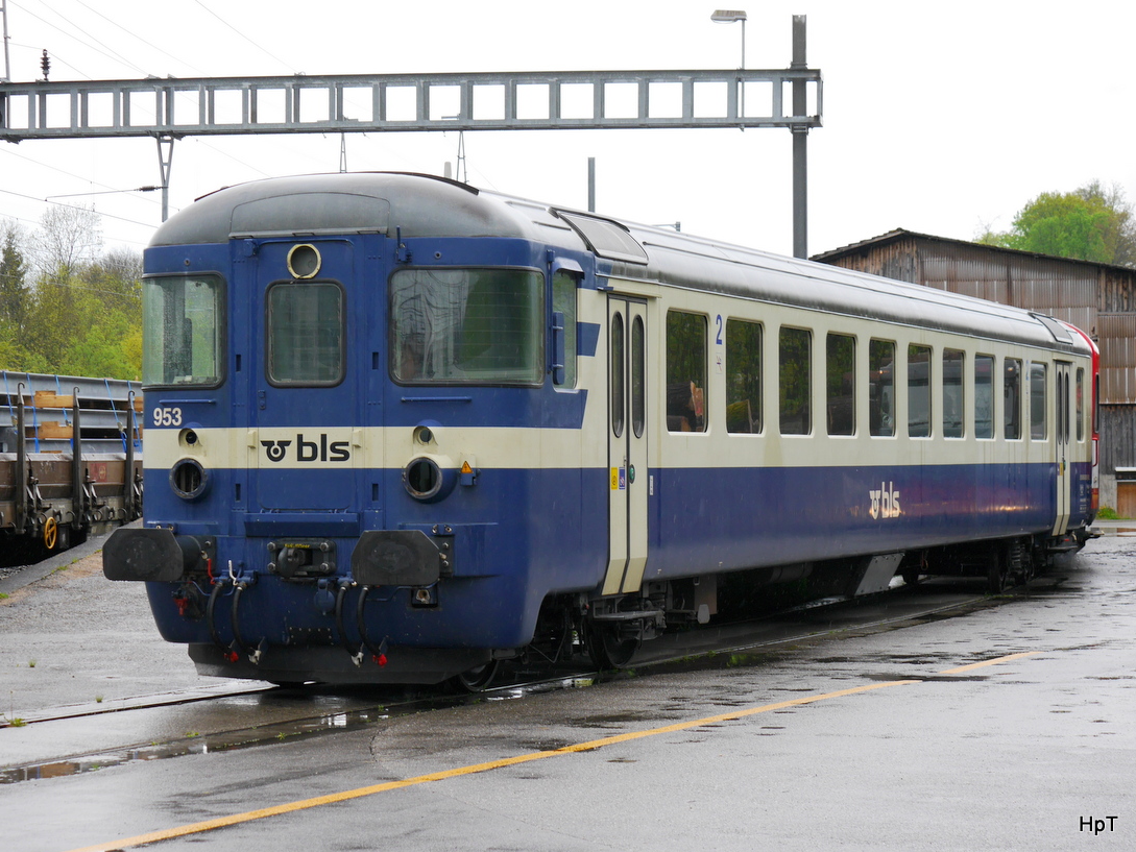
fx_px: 2987
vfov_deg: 16.2
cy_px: 429
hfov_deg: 21.5
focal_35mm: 91
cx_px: 572
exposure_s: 1/250
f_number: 5
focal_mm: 45
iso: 160
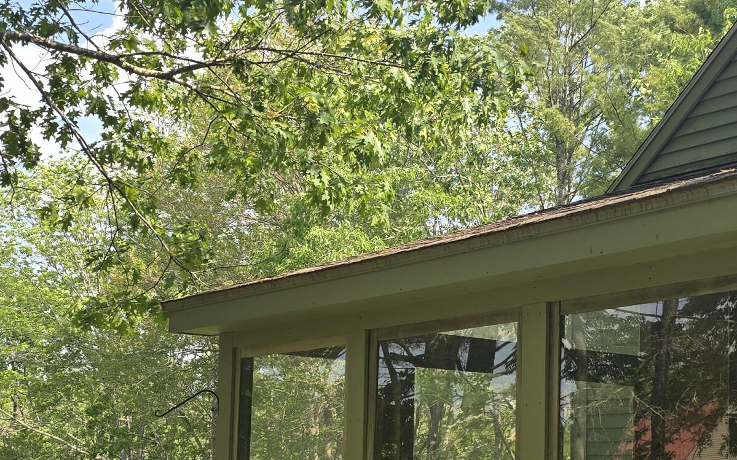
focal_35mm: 61
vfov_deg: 21.0
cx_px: 426
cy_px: 388
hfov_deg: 33.4
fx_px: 1225
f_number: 1.7
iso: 12
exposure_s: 1/277
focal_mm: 6.3
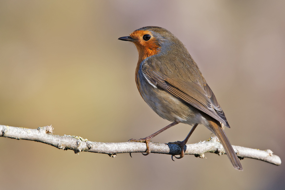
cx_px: 142
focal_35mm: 600
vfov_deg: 2.3
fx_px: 4750
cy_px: 95
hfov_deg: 3.4
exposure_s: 1/800
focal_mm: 600
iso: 1800
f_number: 10
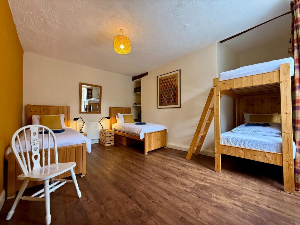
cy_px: 112
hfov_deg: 102.1
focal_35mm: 14
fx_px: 121
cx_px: 150
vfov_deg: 85.7
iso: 200
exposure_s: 1/99
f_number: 2.2
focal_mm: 2.22
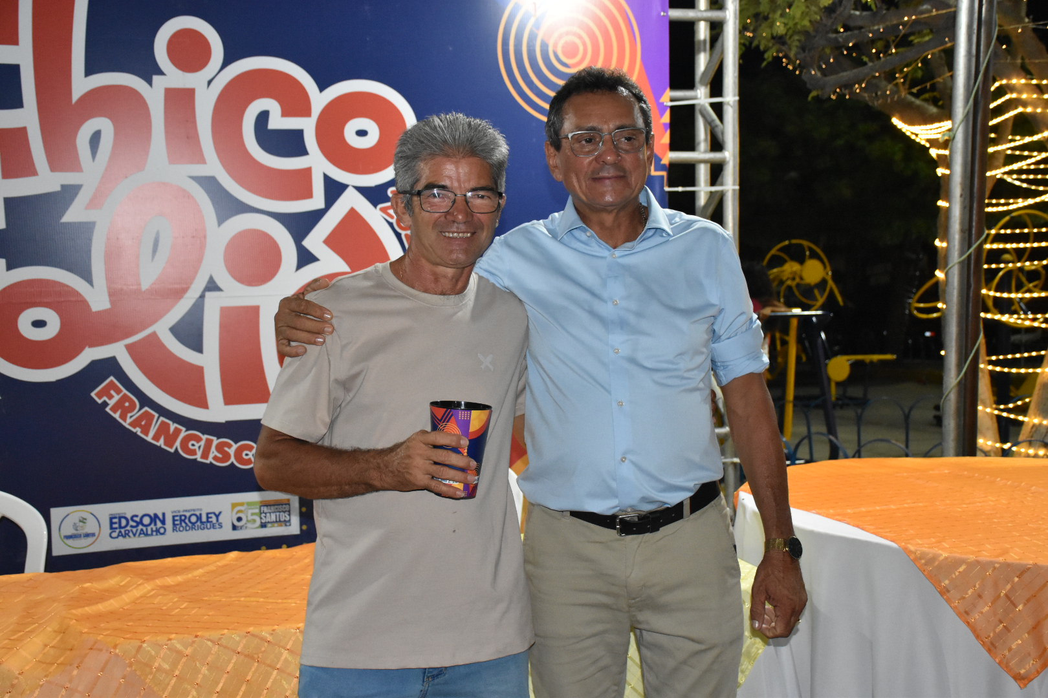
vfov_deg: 29.9
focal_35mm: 45
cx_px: 524
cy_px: 349
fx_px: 1310
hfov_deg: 43.6
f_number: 4
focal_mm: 30
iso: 3200
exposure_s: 1/100
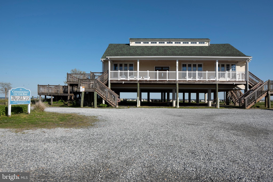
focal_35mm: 24
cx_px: 136
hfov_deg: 73.7
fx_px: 182
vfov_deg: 53.2
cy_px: 91
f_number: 16
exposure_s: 1/320
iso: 320
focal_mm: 24
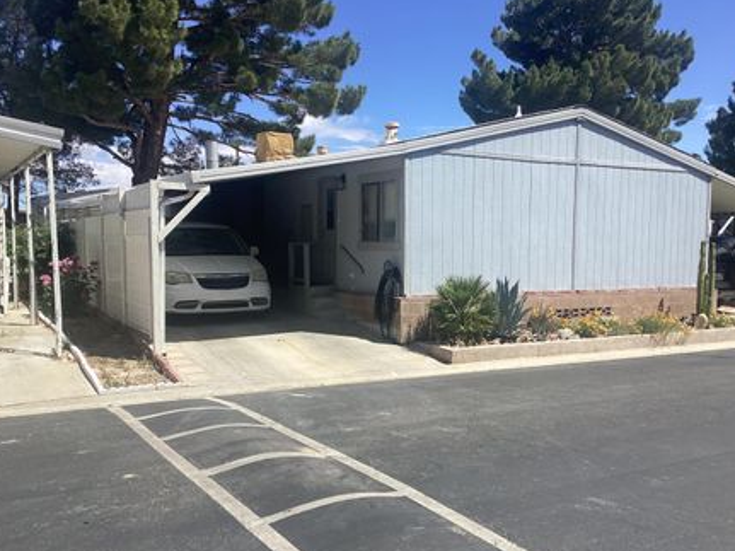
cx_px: 414
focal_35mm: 36
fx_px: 764
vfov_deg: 39.6
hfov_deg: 51.2
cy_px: 310
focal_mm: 3.3
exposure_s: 1/1456
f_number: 2.4
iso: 25
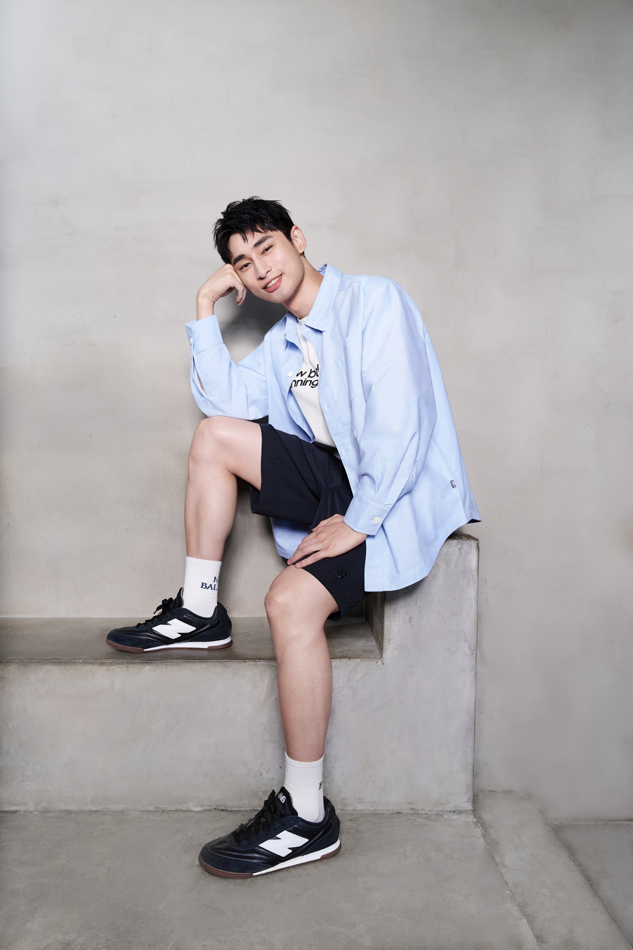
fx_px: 765
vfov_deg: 63.7
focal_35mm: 29
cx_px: 316
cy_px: 475
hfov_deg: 45.0
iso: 250
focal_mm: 29
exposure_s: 1/200
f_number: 8
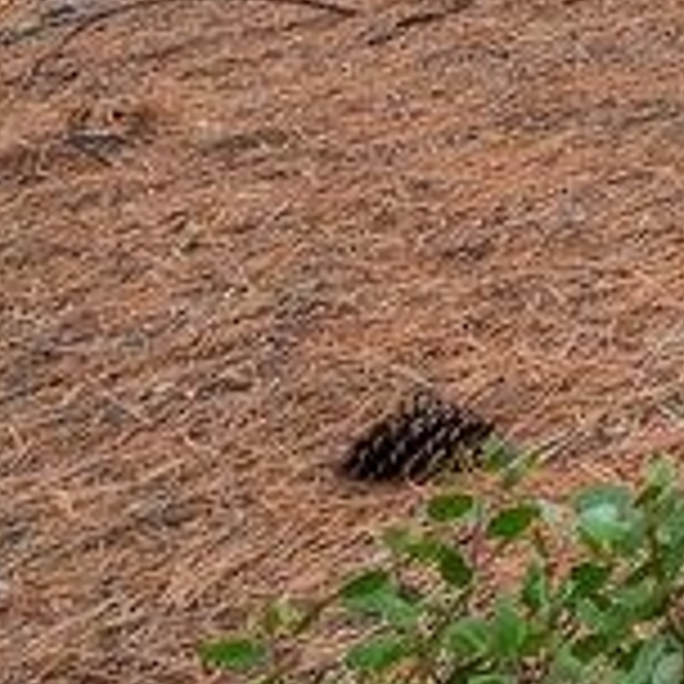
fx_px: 2124
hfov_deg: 10.7
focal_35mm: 95
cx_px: 2160
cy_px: -758
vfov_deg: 14.5
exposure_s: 1/2
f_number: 8
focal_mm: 17
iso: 400
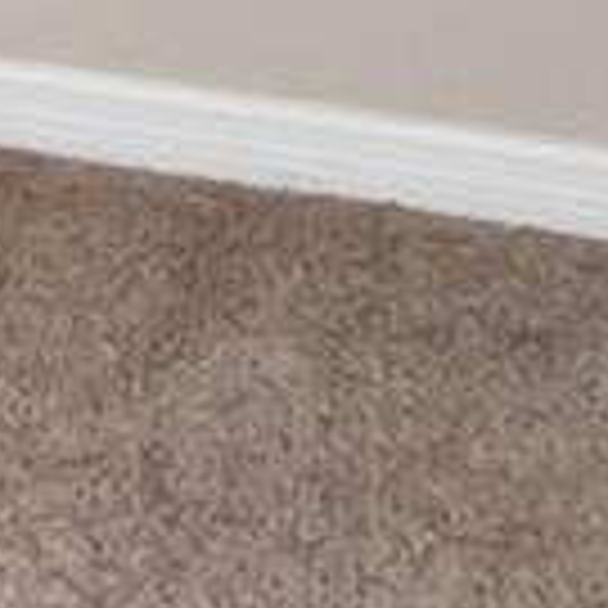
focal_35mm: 166
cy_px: -919
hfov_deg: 6.6
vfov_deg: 9.3
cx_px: -2234
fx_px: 3299
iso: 1000
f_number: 16
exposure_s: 1/100
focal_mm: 11
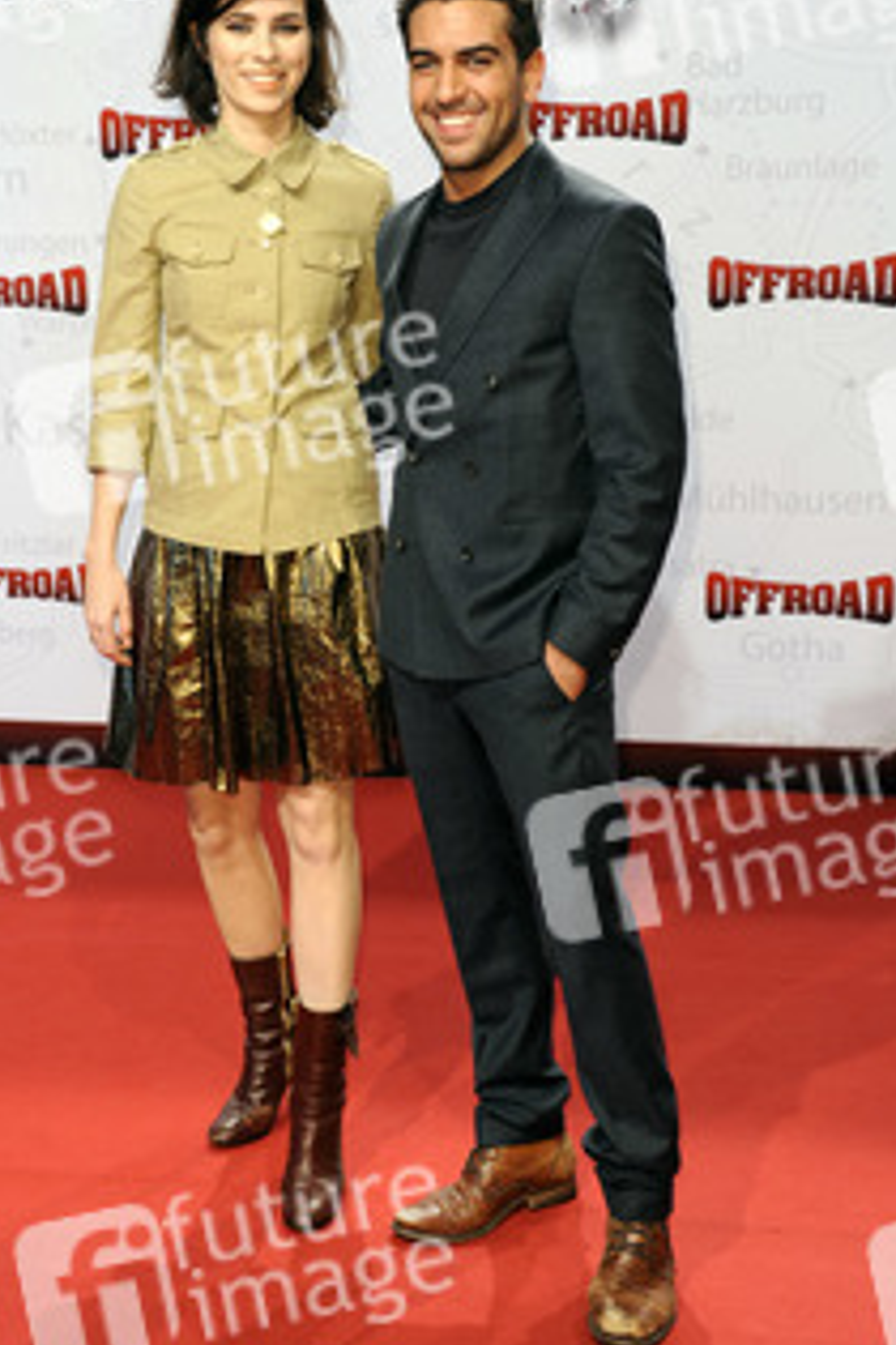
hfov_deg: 20.6
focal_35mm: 66
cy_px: 628
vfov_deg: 30.5
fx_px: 2464
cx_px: 358
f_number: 5.6
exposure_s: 1/125
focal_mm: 52
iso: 800
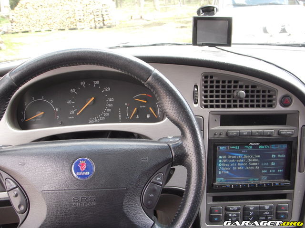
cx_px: 152
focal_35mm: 38
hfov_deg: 49.0
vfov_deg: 37.7
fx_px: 335
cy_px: 114
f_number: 3.3
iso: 125
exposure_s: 1/30
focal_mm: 6.3
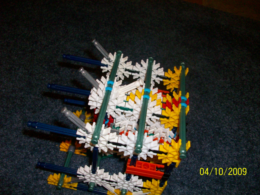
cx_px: 130
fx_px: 255
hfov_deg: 54.0
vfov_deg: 41.8
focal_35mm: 34
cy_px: 98
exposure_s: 1/60
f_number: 2.8
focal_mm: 5.7
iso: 160
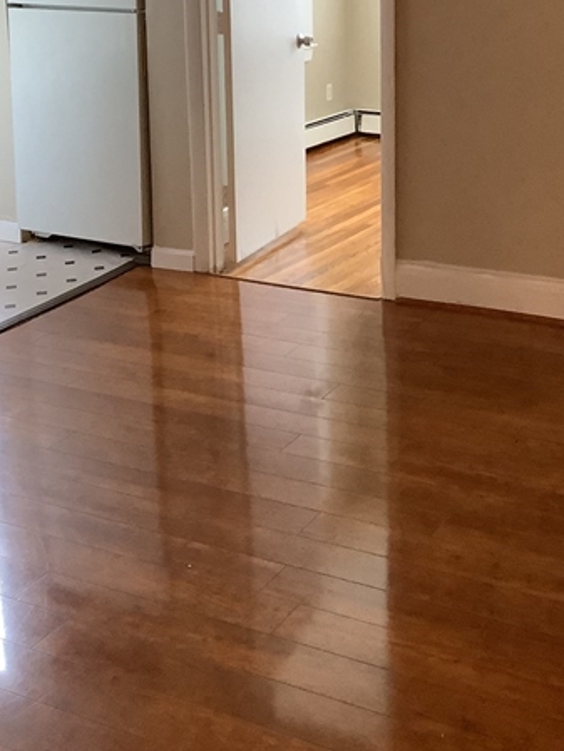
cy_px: 149
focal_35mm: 53
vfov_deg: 35.0
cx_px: 390
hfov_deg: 27.3
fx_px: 1151
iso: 320
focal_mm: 3.3
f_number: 2.4
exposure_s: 1/60
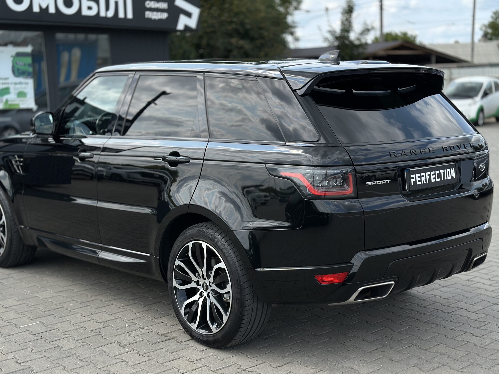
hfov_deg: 36.8
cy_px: 200
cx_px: 249
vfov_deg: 28.0
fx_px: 750
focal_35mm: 52
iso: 100
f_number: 1.78
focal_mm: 6.86
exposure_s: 1/2890
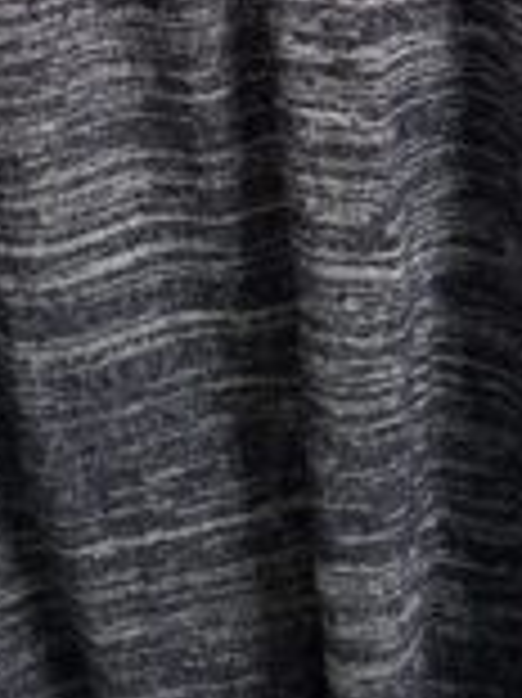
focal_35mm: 119
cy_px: -707
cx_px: 162
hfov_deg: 12.4
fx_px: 2396
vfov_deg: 13.9
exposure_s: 1/25
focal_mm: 5.54
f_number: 1.8
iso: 500
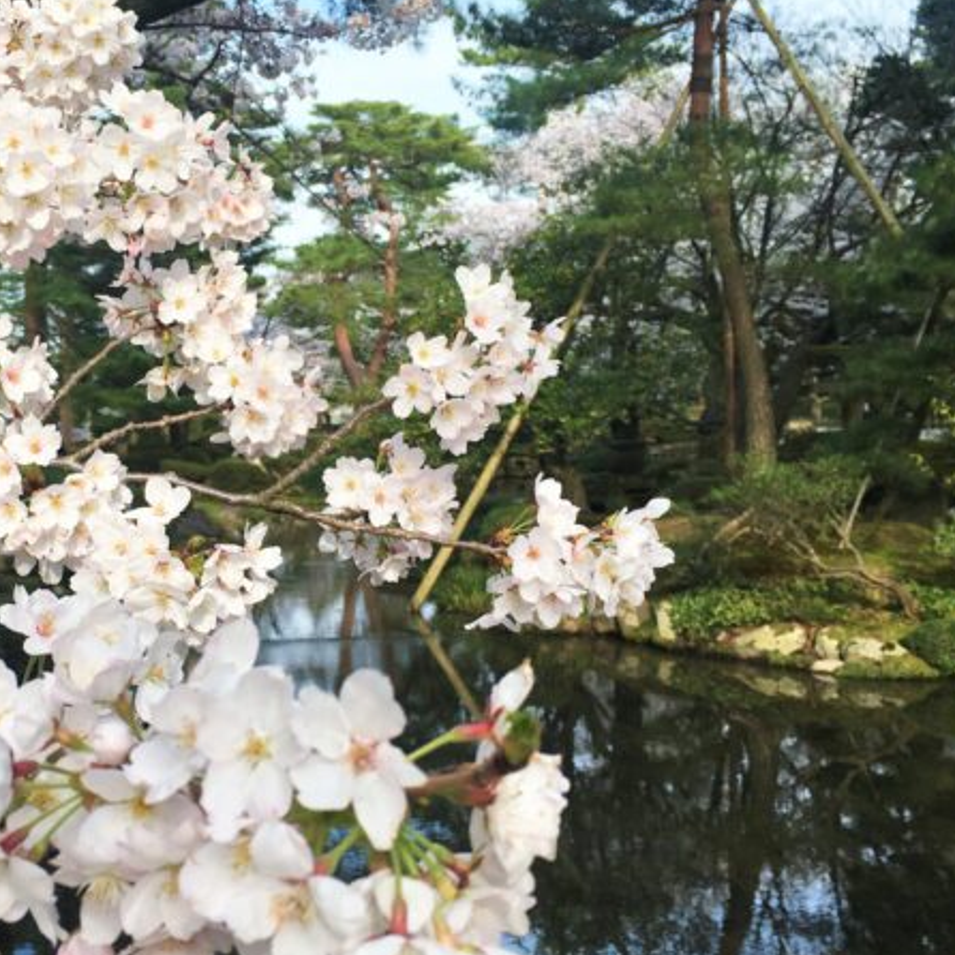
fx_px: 1436
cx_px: 266
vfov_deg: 36.8
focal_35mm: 46
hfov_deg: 36.1
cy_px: 480
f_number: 2.2
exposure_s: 1/674
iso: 25
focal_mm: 4.15
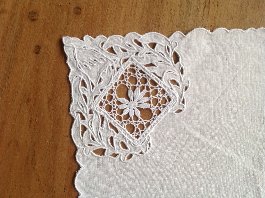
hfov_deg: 52.7
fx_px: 268
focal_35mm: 35
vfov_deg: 40.6
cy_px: 99
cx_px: 132
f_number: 2.4
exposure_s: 1/24
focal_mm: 4.28
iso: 64
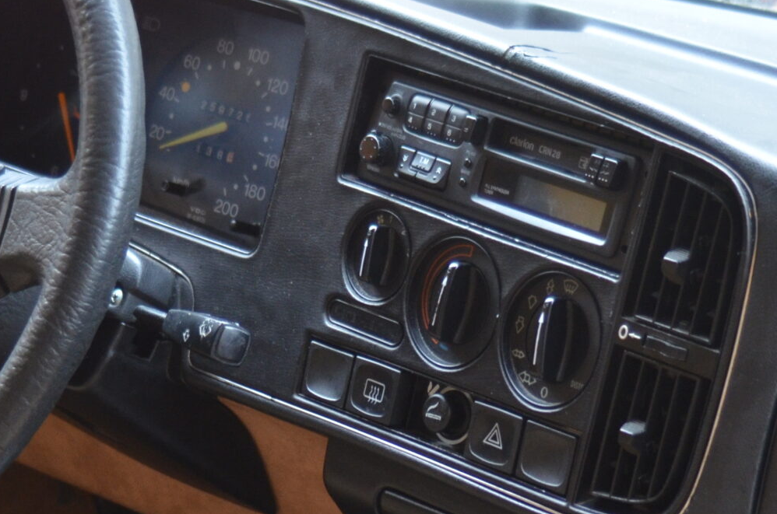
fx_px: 2569
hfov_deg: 17.2
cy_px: 550
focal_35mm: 119
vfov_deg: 11.3
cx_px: 341
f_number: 3.5
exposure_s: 1/30
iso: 800
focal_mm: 31
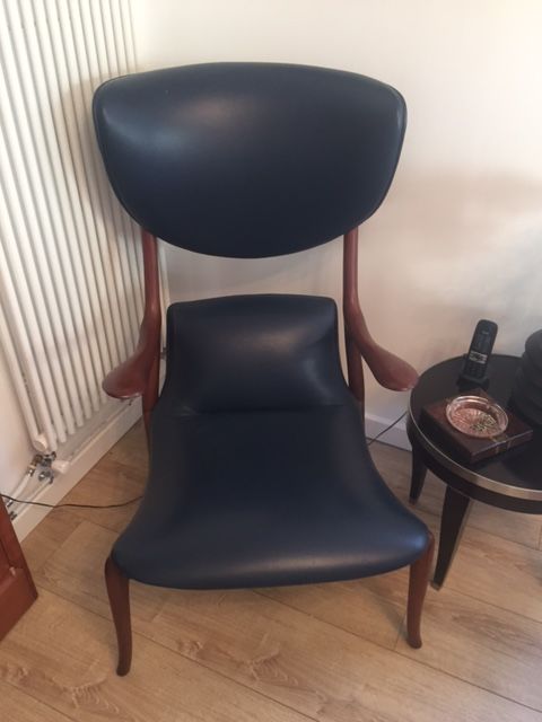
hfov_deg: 48.2
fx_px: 605
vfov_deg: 61.7
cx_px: 271
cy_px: 361
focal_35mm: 29
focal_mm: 4.15
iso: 160
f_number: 2.2
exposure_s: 1/33
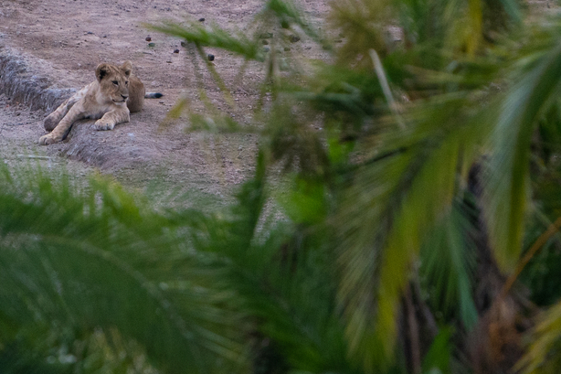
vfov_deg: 0.8
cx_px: 206
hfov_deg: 1.2
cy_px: 117
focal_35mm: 1672
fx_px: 26047
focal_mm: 600
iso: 1600
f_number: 6.3
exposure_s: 1/250
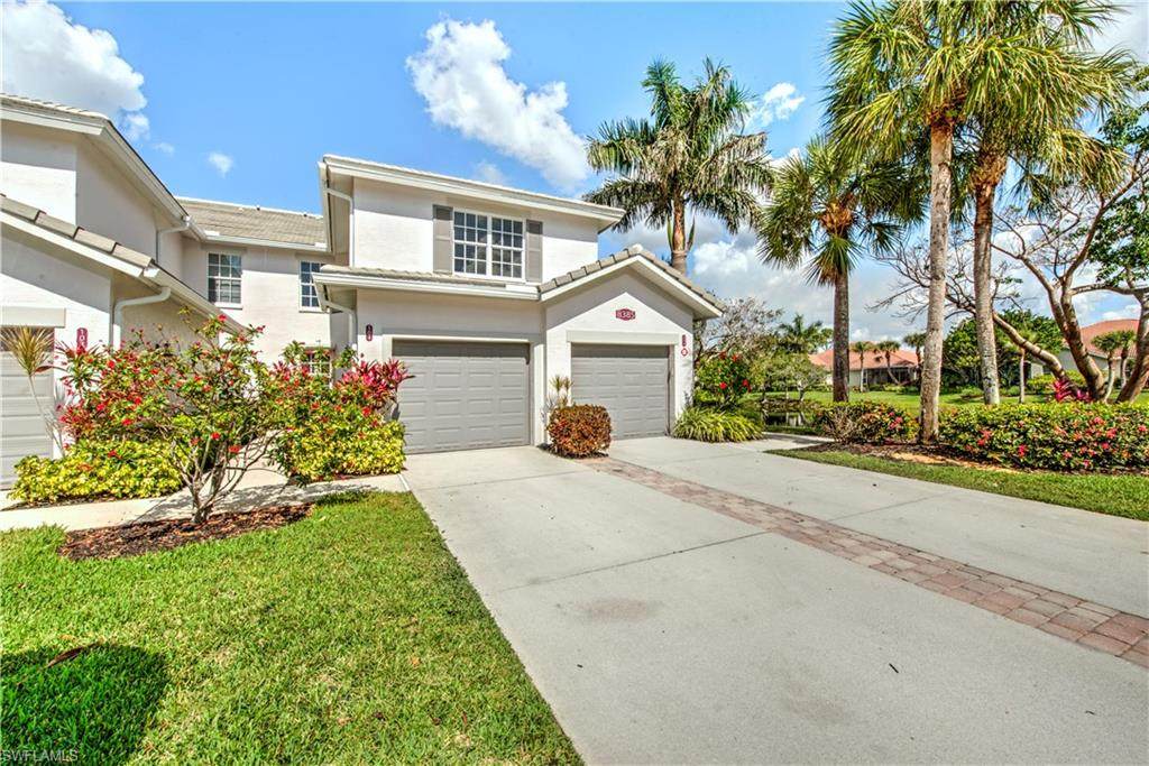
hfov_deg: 104.2
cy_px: 383
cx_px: 574
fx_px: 447
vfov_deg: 81.2
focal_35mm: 14
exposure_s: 1/125
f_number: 20
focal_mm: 14
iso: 250
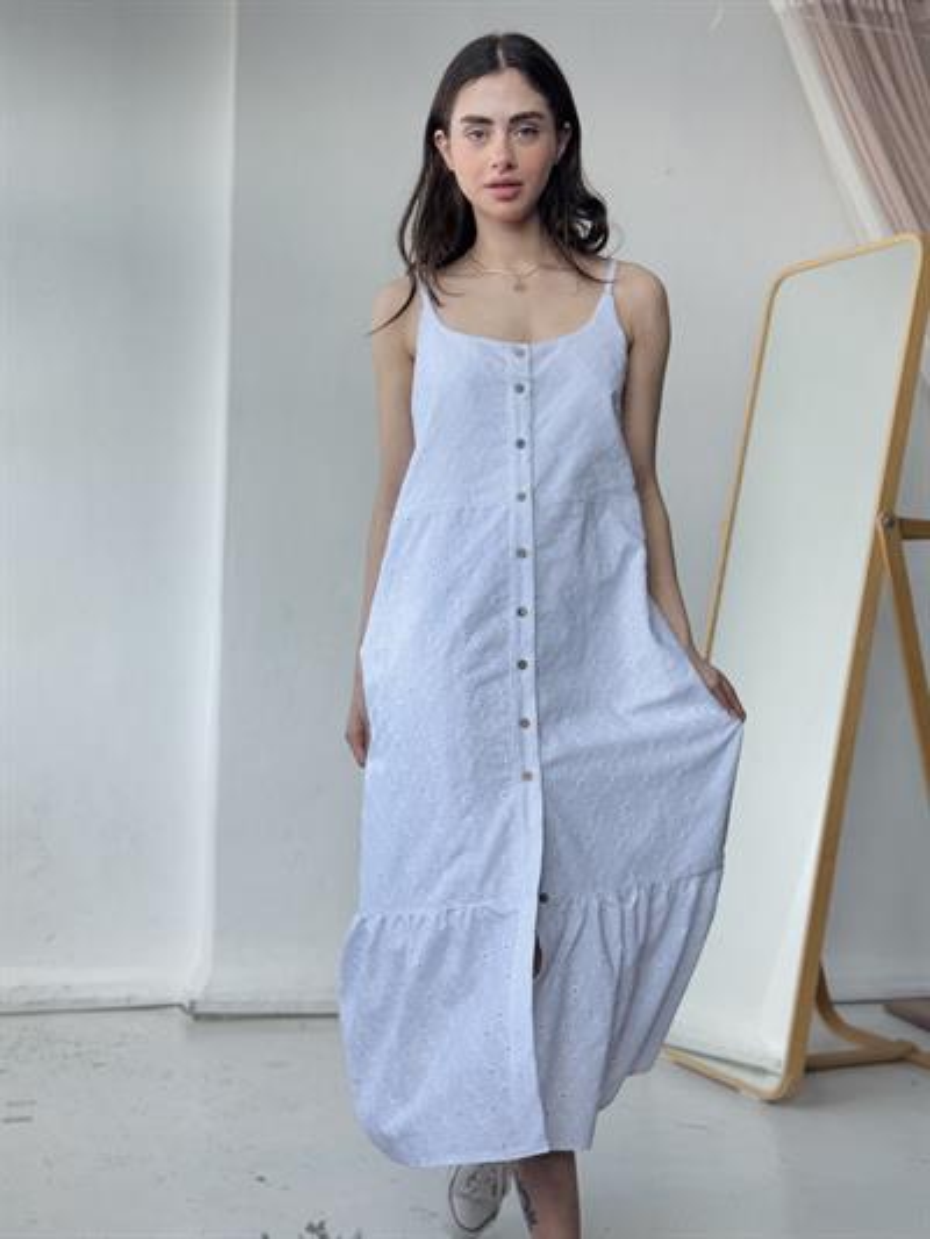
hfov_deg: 30.3
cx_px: 465
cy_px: 620
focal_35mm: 48
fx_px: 1719
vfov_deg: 39.6
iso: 64
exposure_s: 1/176
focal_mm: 6.76
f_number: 1.78
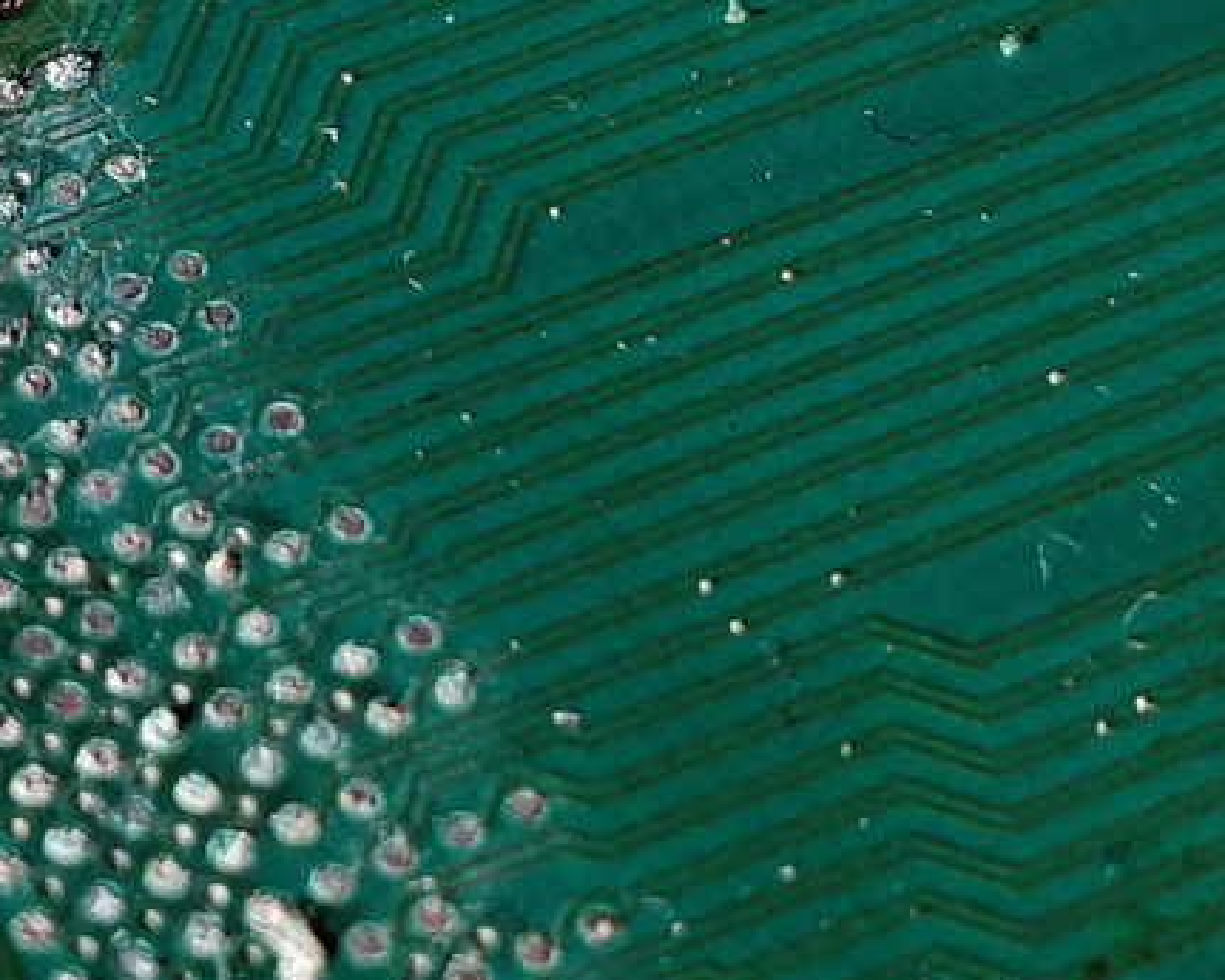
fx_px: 2103
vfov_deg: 25.7
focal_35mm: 58
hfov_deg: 28.0
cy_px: 159
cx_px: -280
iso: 125
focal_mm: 4.1
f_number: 1.7
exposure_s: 1/490
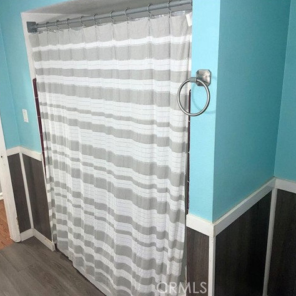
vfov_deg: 52.5
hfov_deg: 52.0
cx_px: 112
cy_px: 147
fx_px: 300
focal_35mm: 31
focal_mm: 4.2
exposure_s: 1/52
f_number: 1.6
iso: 32
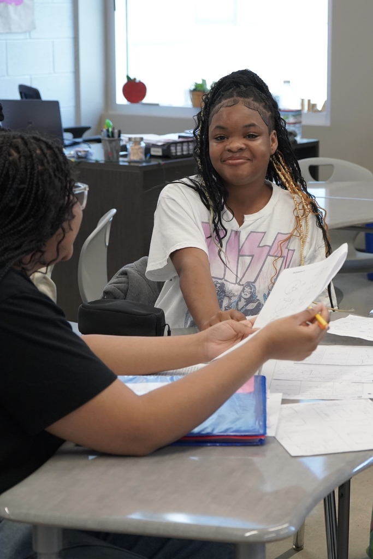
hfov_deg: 23.4
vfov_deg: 34.5
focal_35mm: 58
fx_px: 901
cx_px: 186
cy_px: 280
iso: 4000
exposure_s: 1/160
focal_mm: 58
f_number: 5
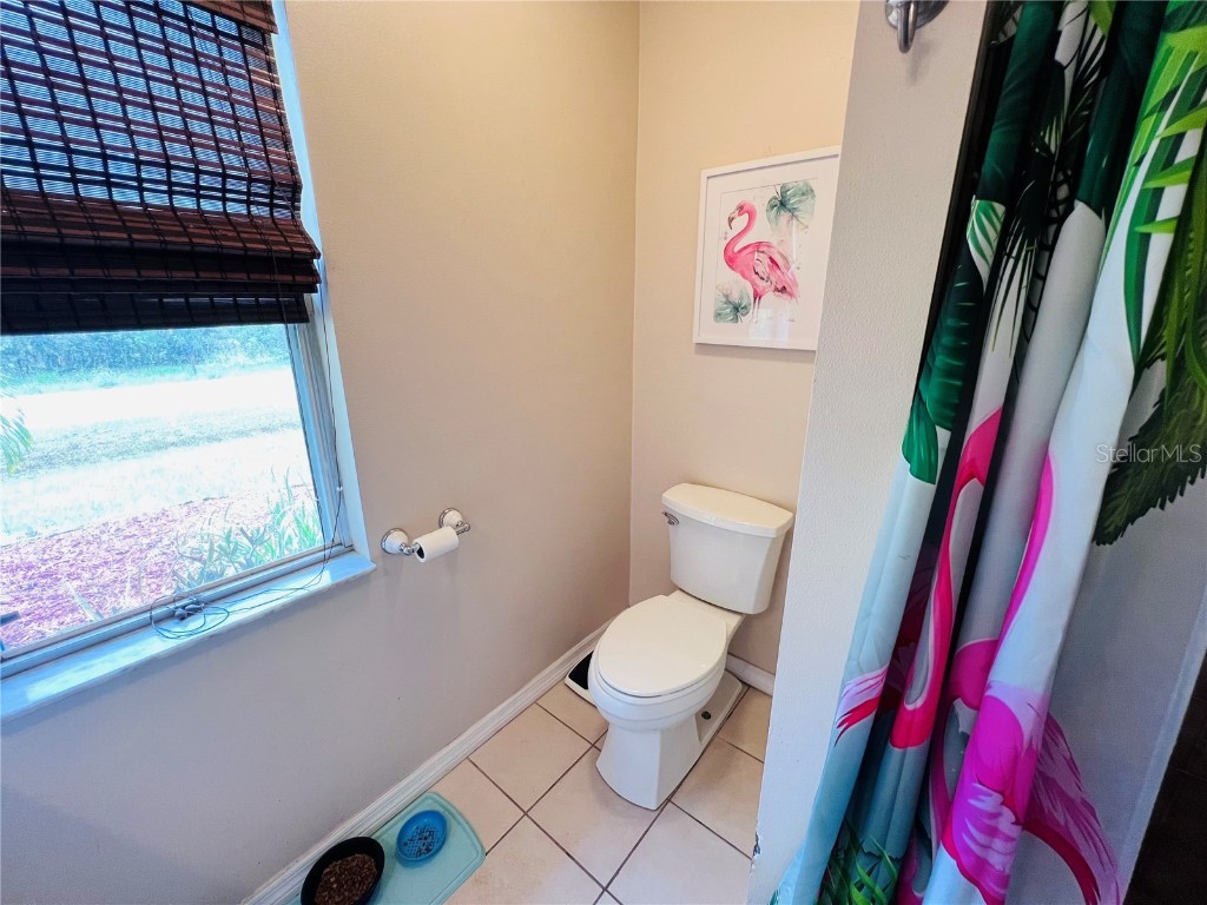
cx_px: 604
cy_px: 452
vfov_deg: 89.9
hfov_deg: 106.2
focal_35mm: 13
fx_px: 453
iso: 200
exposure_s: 1/120
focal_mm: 1.57
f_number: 1.8
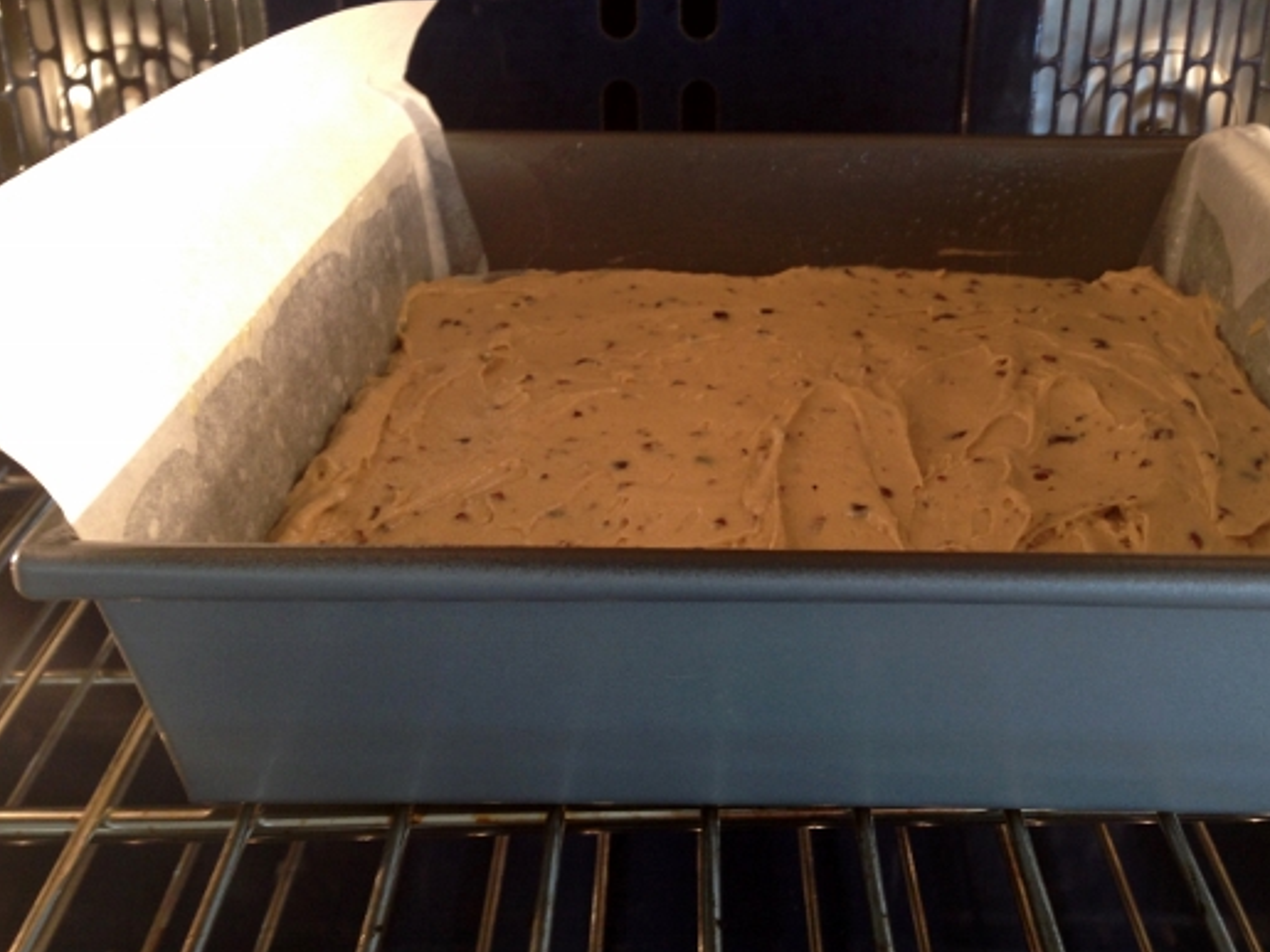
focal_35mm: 41
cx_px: 752
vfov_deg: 35.0
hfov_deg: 45.6
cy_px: 380
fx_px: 1504
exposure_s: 1/20
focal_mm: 4.12
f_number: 2.4
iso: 64
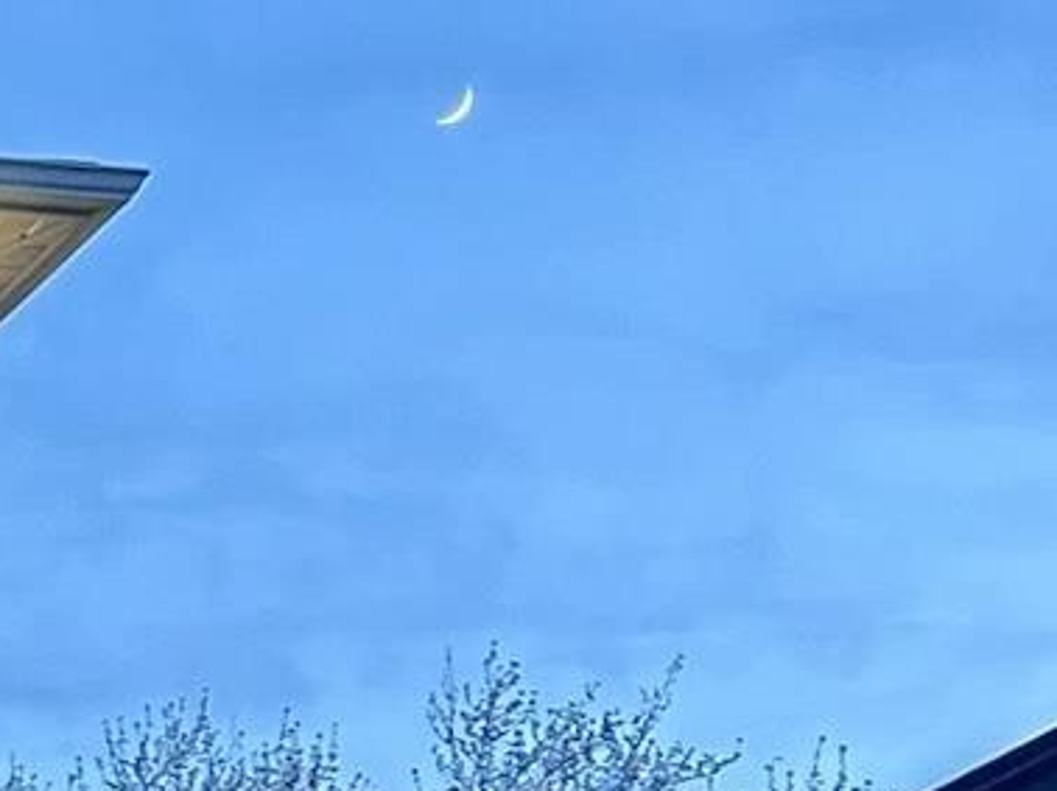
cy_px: 1163
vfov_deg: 10.2
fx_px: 4303
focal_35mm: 141
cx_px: -1622
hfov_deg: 11.3
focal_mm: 5.7
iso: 500
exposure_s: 1/60
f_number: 1.5
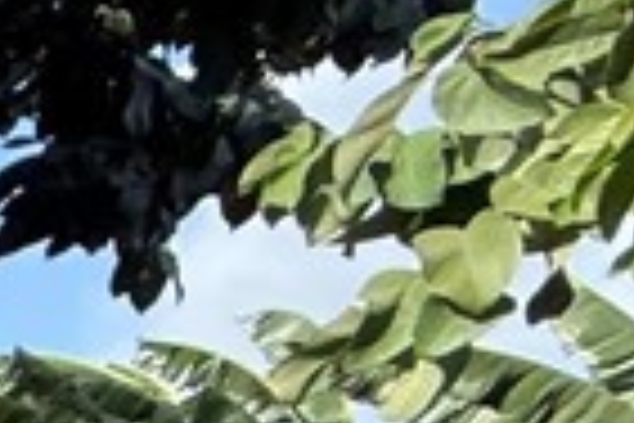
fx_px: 1867
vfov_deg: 10.6
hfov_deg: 9.5
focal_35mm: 106
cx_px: -1601
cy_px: 1098
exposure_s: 1/830
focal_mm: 2.22
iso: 64
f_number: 2.2
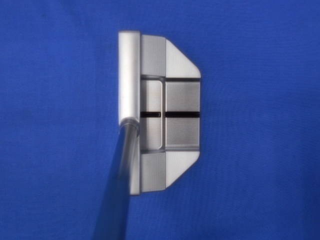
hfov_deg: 60.0
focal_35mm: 30
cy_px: 120
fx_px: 277
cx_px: 160
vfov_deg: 46.8
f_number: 3.4
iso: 140
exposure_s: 1/30
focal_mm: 5.1
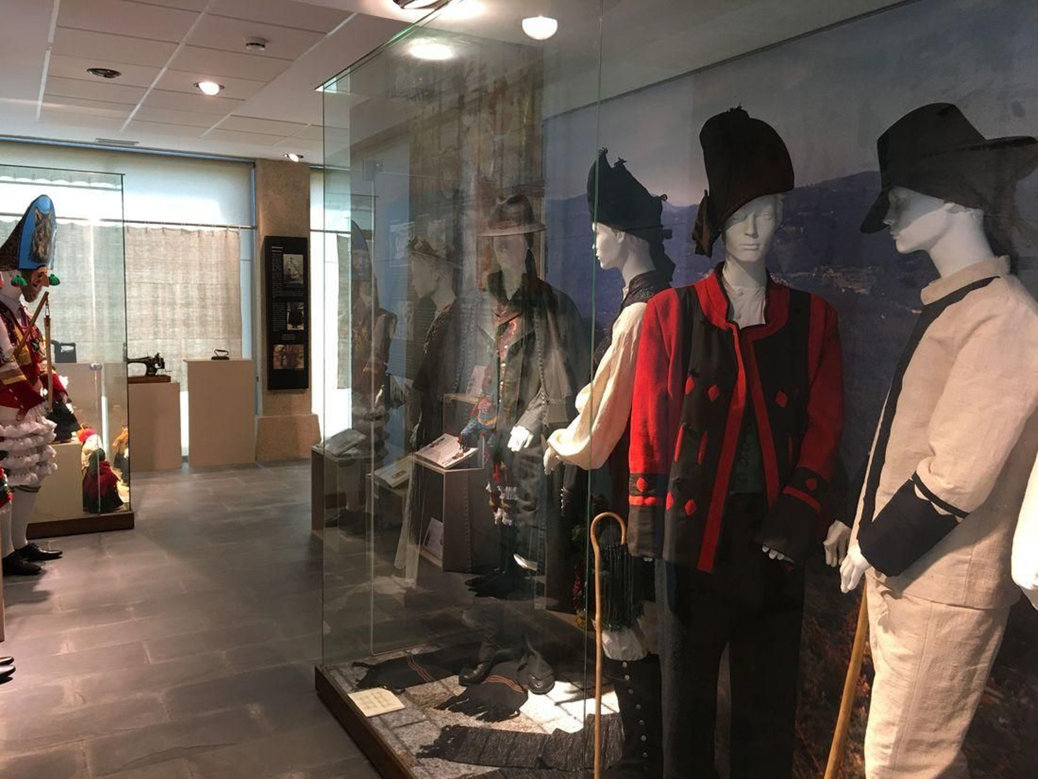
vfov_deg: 48.2
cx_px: 519
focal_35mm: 29
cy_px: 390
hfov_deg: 61.7
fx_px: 870
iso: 64
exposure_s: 1/33
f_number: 2.2
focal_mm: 4.15
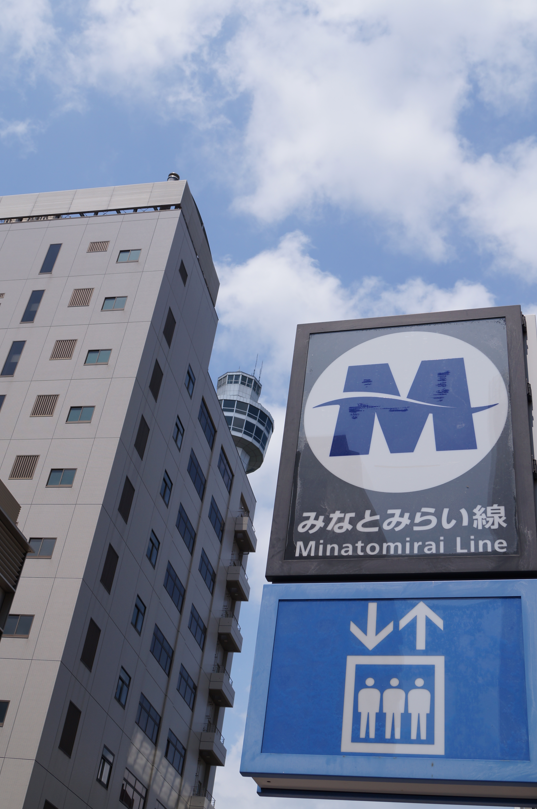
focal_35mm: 40
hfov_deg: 33.3
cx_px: 262
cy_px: 407
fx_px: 897
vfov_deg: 48.5
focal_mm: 26
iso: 100
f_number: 8
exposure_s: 1/640
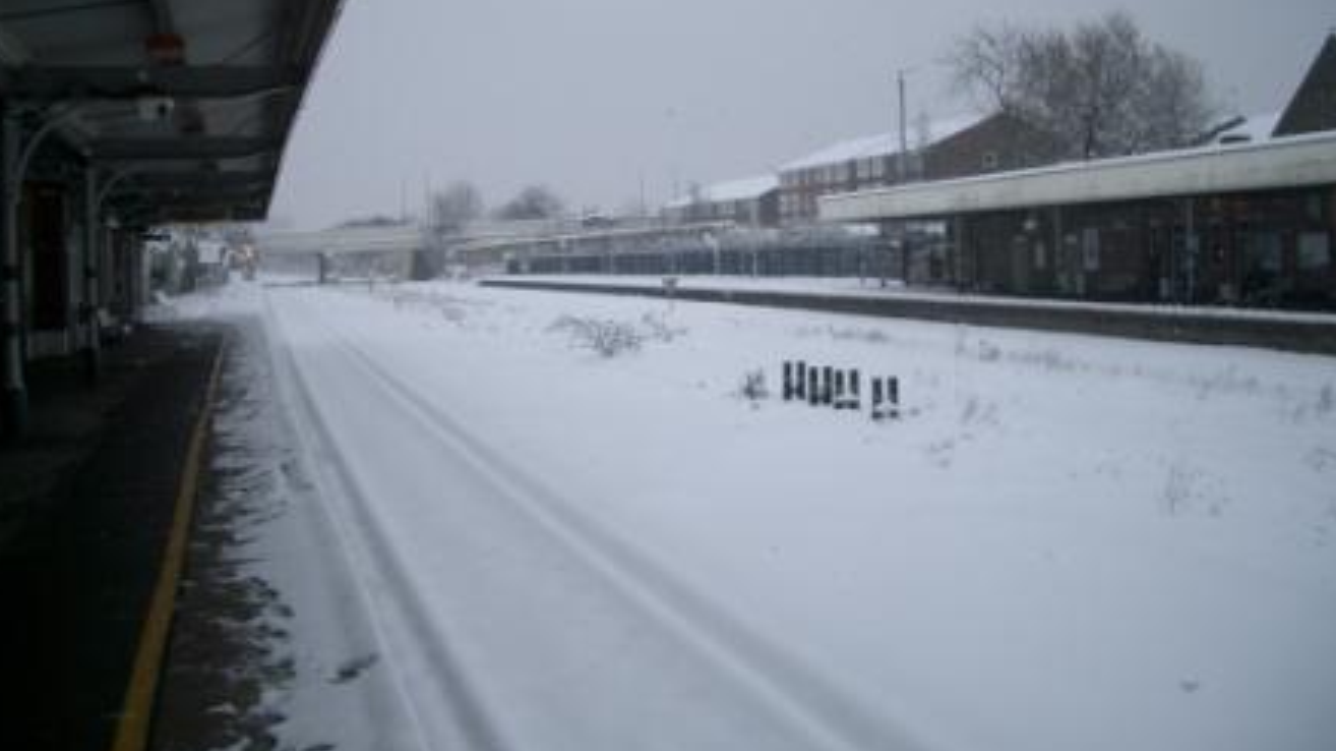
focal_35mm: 39
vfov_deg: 30.3
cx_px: 662
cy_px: 302
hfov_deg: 51.6
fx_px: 1381
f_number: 2.6
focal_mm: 5.8
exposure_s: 1/640
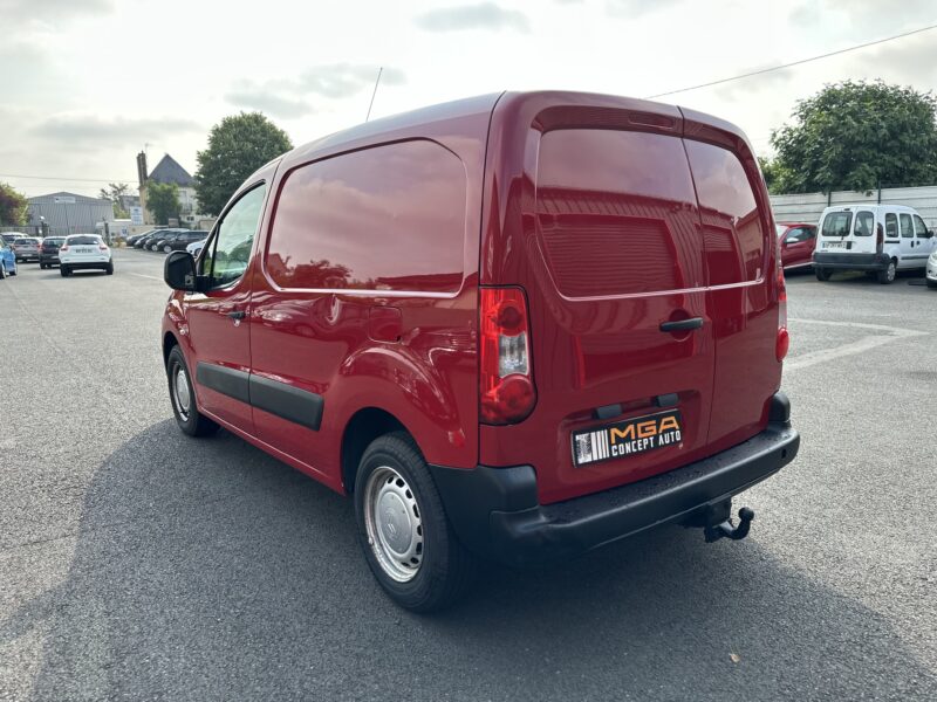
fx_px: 650
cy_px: 351
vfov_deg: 56.8
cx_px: 468
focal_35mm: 24
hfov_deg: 71.6
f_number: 1.78
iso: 80
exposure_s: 1/1374
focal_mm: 6.86
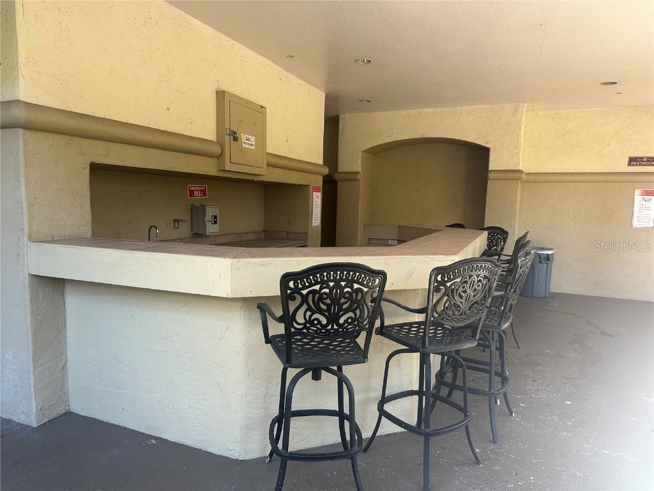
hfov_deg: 71.6
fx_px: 453
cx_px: 327
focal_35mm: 24
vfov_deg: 56.8
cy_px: 246
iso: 125
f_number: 1.78
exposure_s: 1/121
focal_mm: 6.86
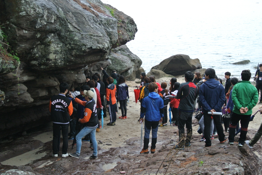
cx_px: 131
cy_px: 88
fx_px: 393
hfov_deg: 36.8
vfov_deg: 25.1
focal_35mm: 54
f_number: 5
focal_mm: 20.3
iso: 220
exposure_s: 1/60
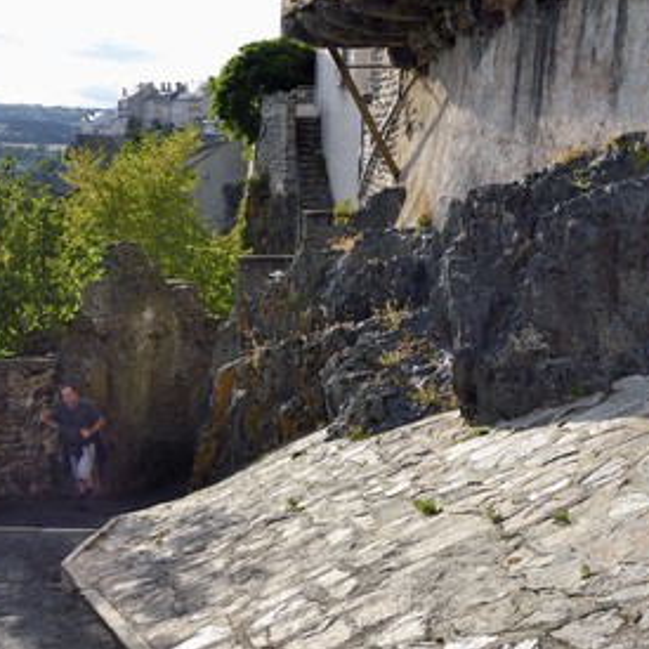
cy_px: 321
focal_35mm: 52
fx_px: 1103
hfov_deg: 32.4
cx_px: 198
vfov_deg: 32.8
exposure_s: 1/125
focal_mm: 40
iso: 400
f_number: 11
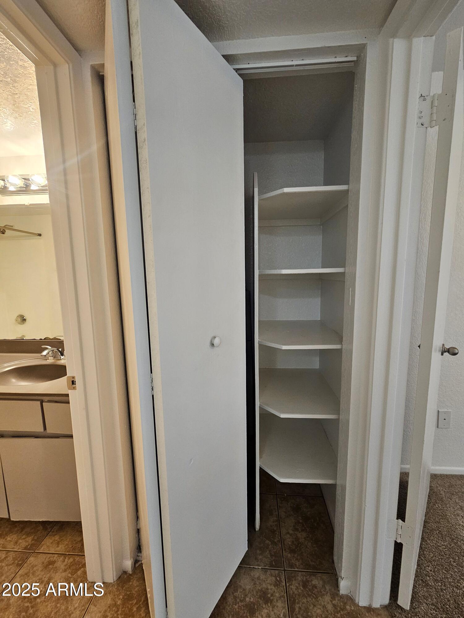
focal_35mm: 13
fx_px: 232
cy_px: 309
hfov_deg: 89.9
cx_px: 232
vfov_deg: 106.2
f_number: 2.2
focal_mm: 2.2
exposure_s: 1/60
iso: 200
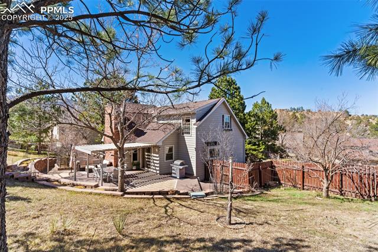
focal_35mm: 18
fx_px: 189
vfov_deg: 67.3
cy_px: 126
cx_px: 189
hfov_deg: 90.0
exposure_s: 1/60
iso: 100
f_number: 11
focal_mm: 18
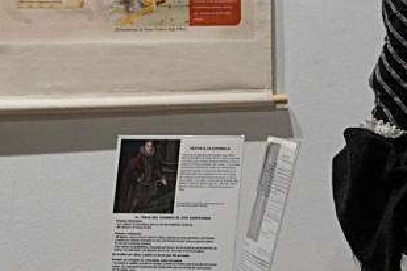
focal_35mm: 133
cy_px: -21
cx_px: 506
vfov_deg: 10.2
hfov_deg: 14.8
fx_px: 1504
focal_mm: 38
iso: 3200
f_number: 7.1
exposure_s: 1/125
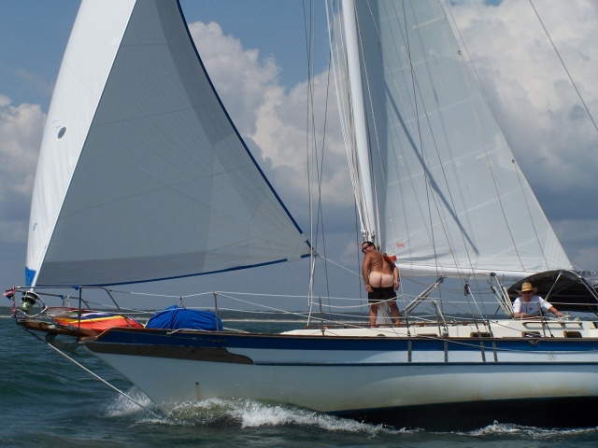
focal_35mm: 105
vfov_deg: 14.1
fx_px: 1814
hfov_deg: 18.7
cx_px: 299
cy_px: 224
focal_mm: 17.5
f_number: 6.3
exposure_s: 1/1000
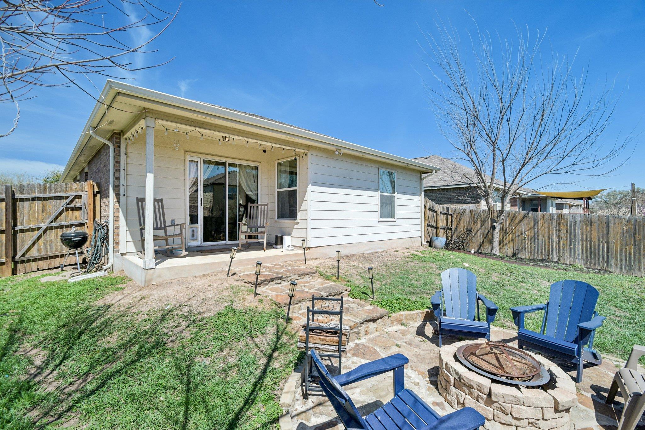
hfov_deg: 100.4
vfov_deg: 77.3
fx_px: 269
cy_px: 215
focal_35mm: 15
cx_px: 322
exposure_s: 1/800
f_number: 8
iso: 400
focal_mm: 10
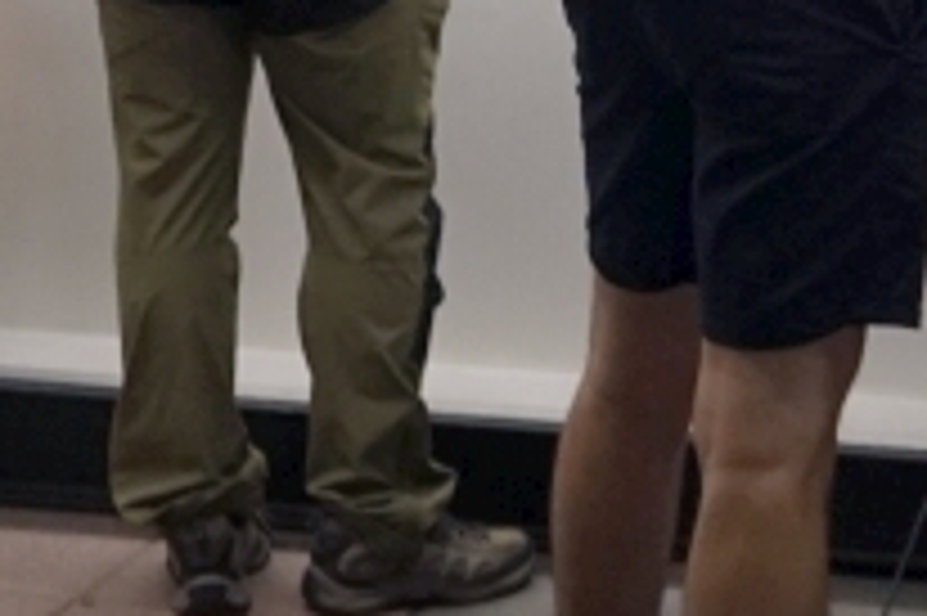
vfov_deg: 8.0
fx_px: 4194
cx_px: 666
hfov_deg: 12.6
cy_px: -620
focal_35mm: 163
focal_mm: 28
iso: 1250
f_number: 4
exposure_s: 1/160
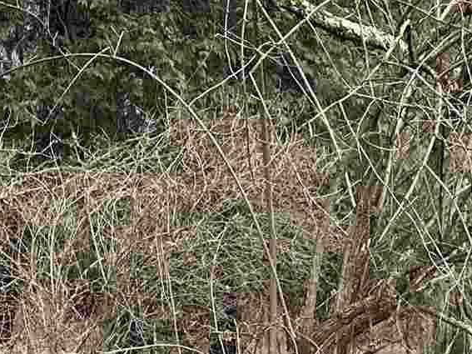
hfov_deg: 15.0
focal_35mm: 130
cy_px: 359
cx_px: 436
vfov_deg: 11.3
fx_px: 1772
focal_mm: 6.86
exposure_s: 1/161
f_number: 1.78
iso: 80
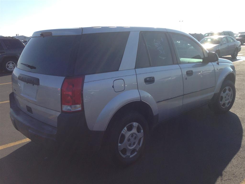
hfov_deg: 55.4
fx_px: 234
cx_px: 122
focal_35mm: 33
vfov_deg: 42.9
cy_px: 92
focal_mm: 4.13
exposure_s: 1/1355
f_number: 2.4
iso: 50
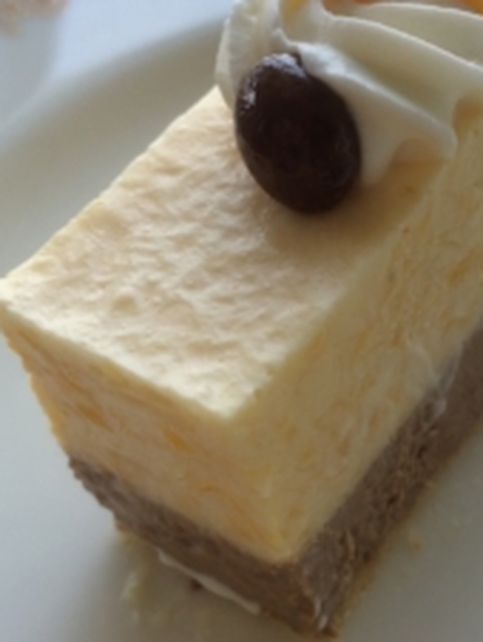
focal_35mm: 53
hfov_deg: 27.4
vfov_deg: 36.1
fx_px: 984
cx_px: 324
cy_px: 307
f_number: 2.2
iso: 40
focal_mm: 4.12
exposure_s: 1/120
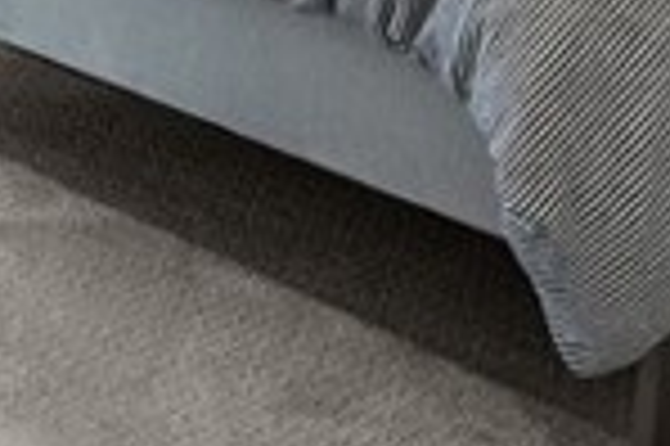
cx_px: 58
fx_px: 2045
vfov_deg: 10.5
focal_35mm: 110
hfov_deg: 18.3
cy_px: -660
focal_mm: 16
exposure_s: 1/25
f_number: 9
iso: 2000
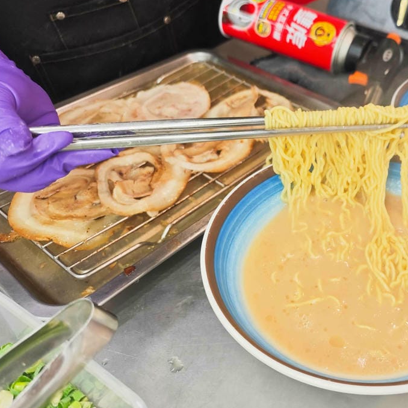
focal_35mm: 36
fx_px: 480
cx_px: 342
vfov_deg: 45.9
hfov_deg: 43.3
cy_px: 176
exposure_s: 1/120
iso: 160
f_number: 2
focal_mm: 8.72
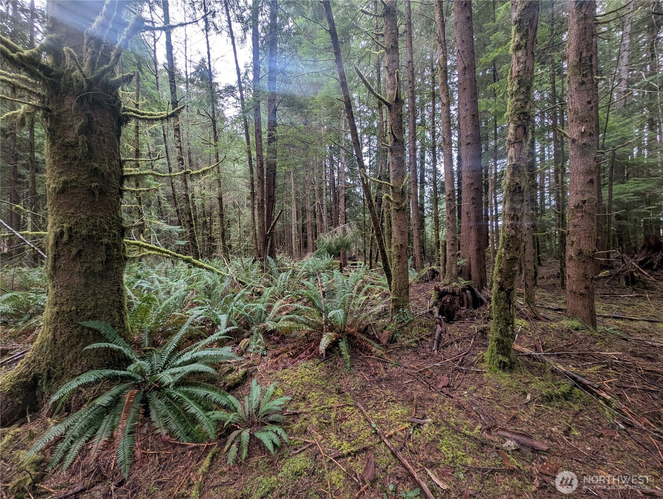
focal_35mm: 12
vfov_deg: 94.6
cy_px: 250
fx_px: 230
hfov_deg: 110.5
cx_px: 332
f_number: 1.95
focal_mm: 2.23
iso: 94
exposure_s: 1/53
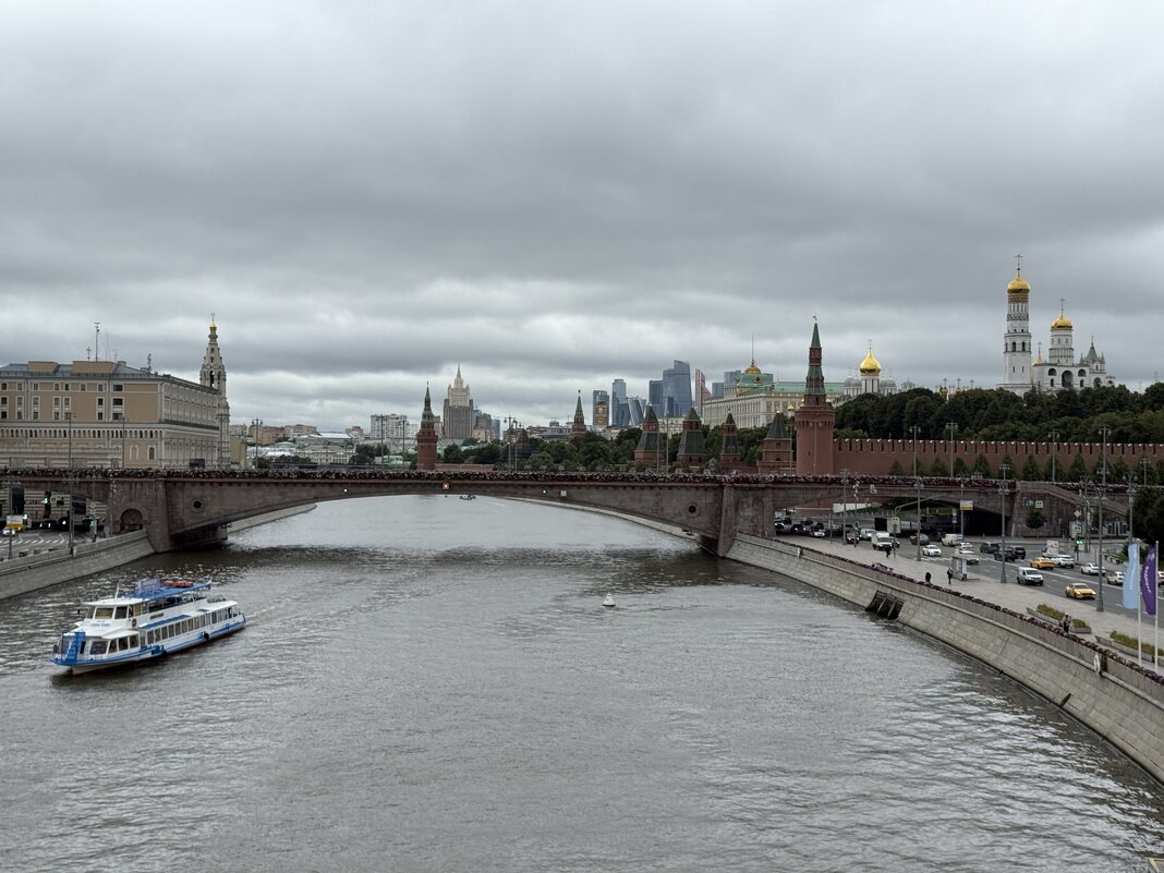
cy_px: 436
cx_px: 582
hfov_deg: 39.7
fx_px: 1614
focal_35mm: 48
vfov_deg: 30.3
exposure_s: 1/3378
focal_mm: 6.76
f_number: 1.78
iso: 64
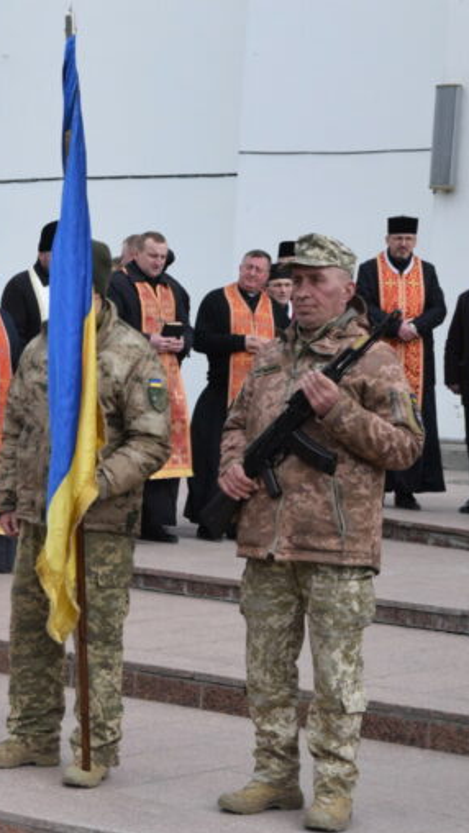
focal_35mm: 95
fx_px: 2099
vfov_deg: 22.4
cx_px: -69
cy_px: 418
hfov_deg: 12.5
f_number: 6.3
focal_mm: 40
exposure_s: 1/4000
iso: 1600
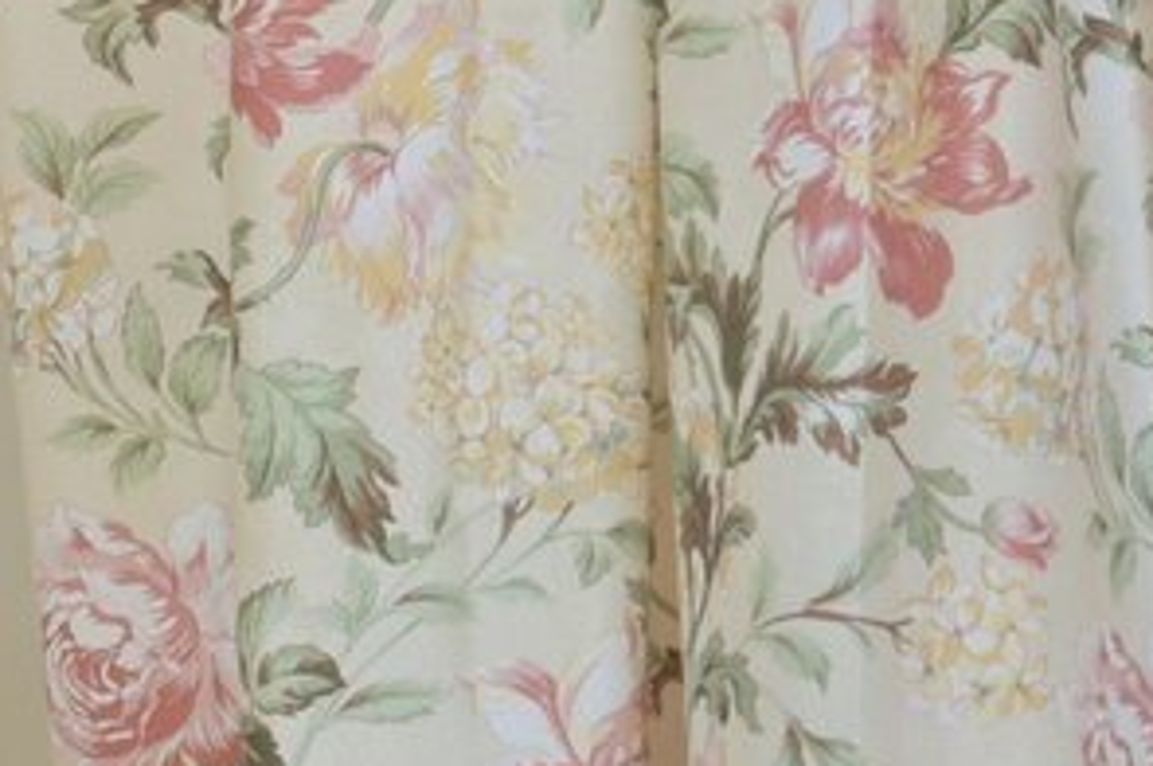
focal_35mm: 132
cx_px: 1298
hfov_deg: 15.1
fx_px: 4223
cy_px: 68
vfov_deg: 10.3
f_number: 11
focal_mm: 19
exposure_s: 1/6
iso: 400
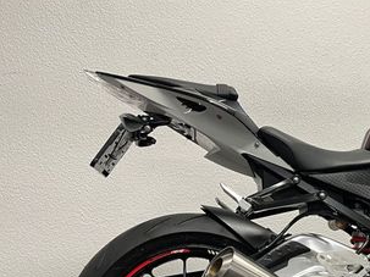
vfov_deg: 26.1
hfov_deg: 32.2
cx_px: 371
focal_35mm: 55
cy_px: 222
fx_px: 588
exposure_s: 1/50
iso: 80
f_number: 1.6
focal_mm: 5.1
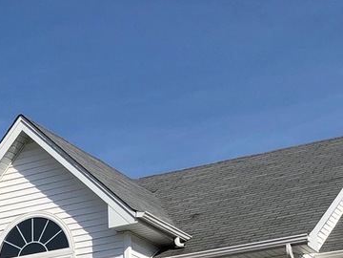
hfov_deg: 17.1
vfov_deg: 12.6
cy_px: 377
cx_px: -7
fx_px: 1110
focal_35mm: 112
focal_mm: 3.99
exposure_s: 1/3690
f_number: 1.8
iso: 20
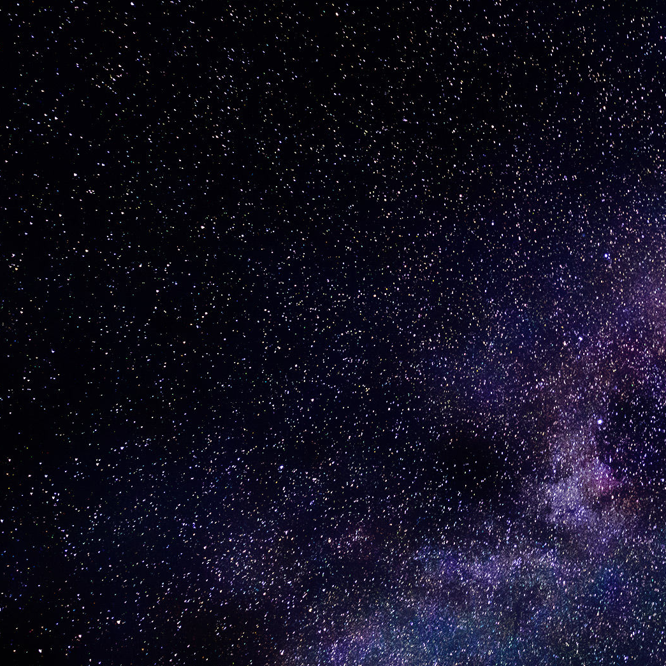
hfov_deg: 37.5
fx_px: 892
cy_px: 241
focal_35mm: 41
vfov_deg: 40.6
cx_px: 630
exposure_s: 30
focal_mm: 14
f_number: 2.8
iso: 3200
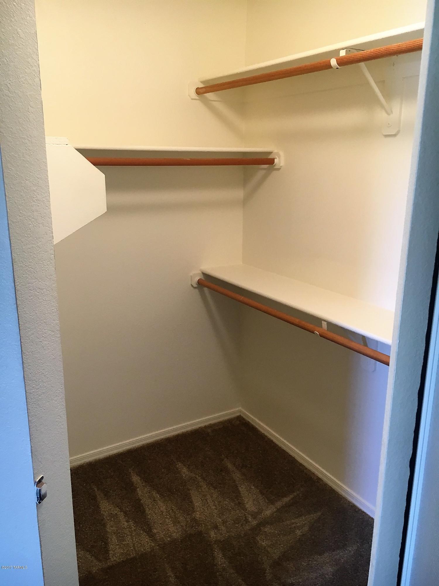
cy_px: 293
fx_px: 490
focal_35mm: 29
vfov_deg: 61.7
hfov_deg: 48.2
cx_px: 220
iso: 80
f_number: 2.2
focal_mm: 4.15
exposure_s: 1/30
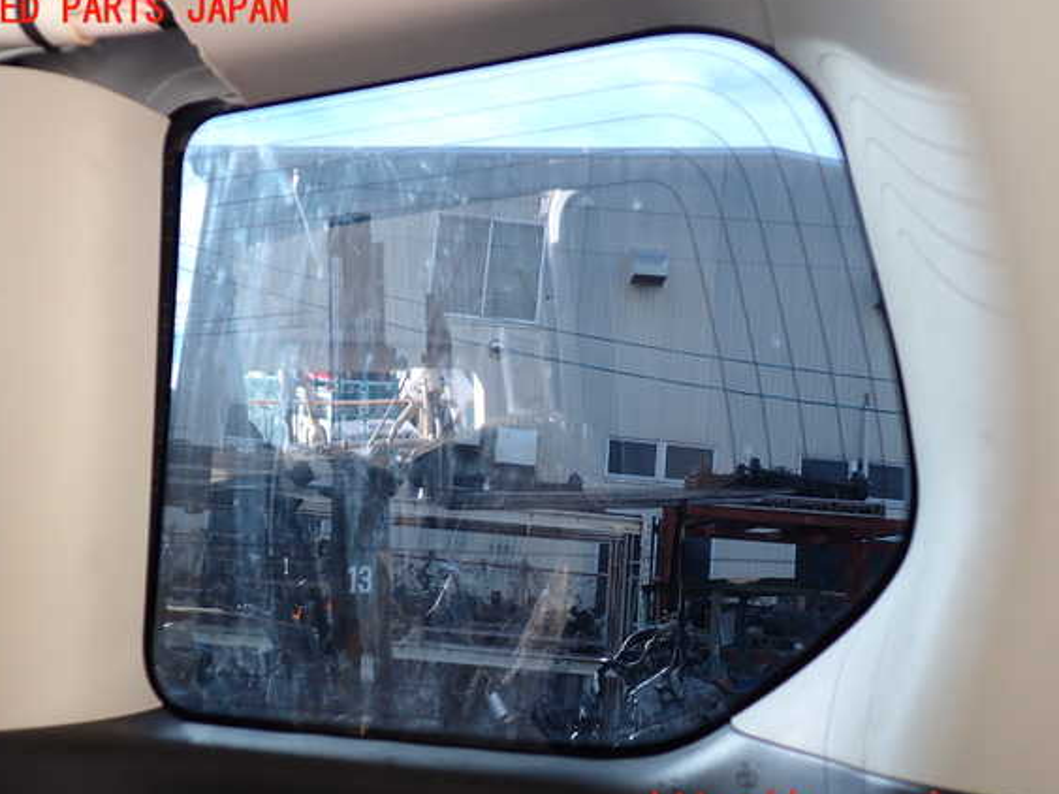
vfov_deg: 44.1
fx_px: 979
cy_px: 410
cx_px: 512
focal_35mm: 32
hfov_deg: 56.8
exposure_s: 1/60
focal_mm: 5.4
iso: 160
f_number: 2.3
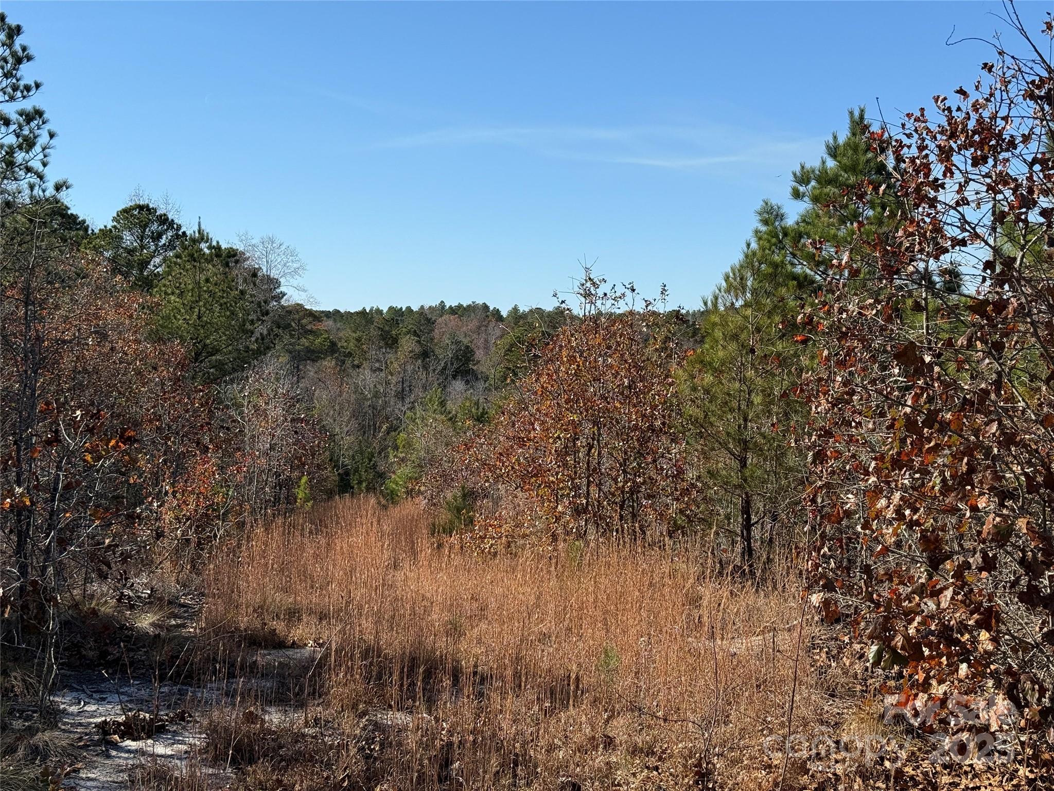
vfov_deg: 30.3
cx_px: 527
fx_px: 1462
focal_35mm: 48
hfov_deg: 39.7
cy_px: 396
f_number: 1.78
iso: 64
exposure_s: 1/4587
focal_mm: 6.76
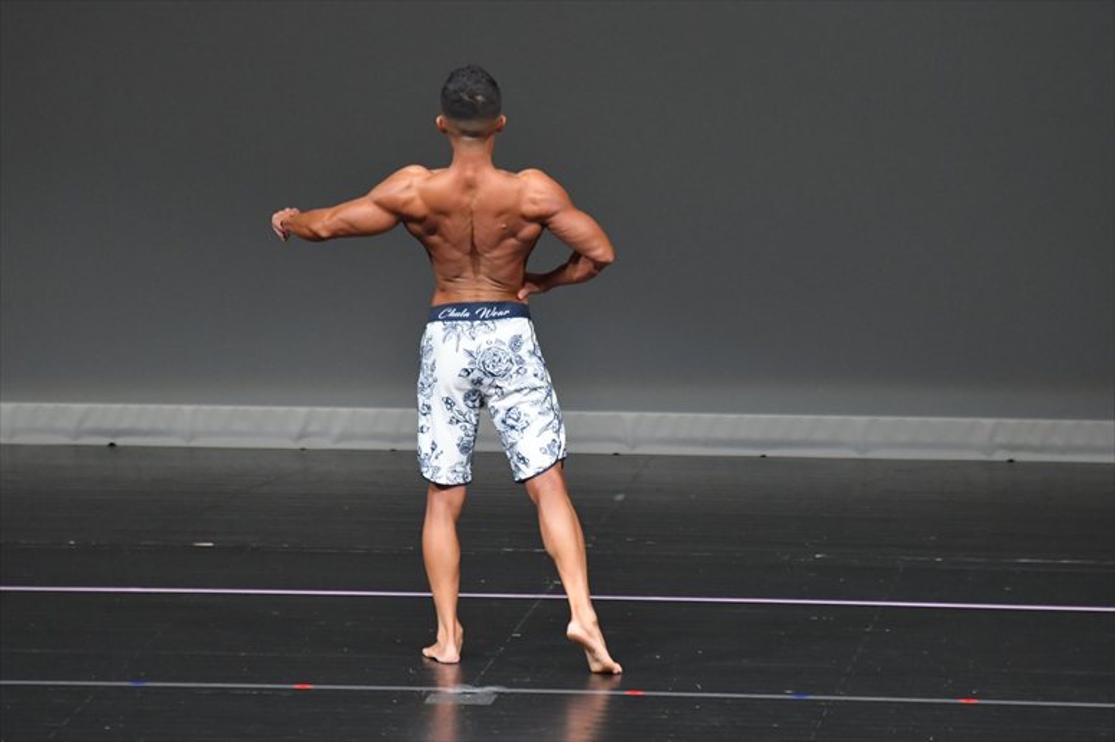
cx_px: 558
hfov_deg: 6.0
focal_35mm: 345
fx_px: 10680
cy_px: 371
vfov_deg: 4.0
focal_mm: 230
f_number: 5.6
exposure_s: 1/400
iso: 4000
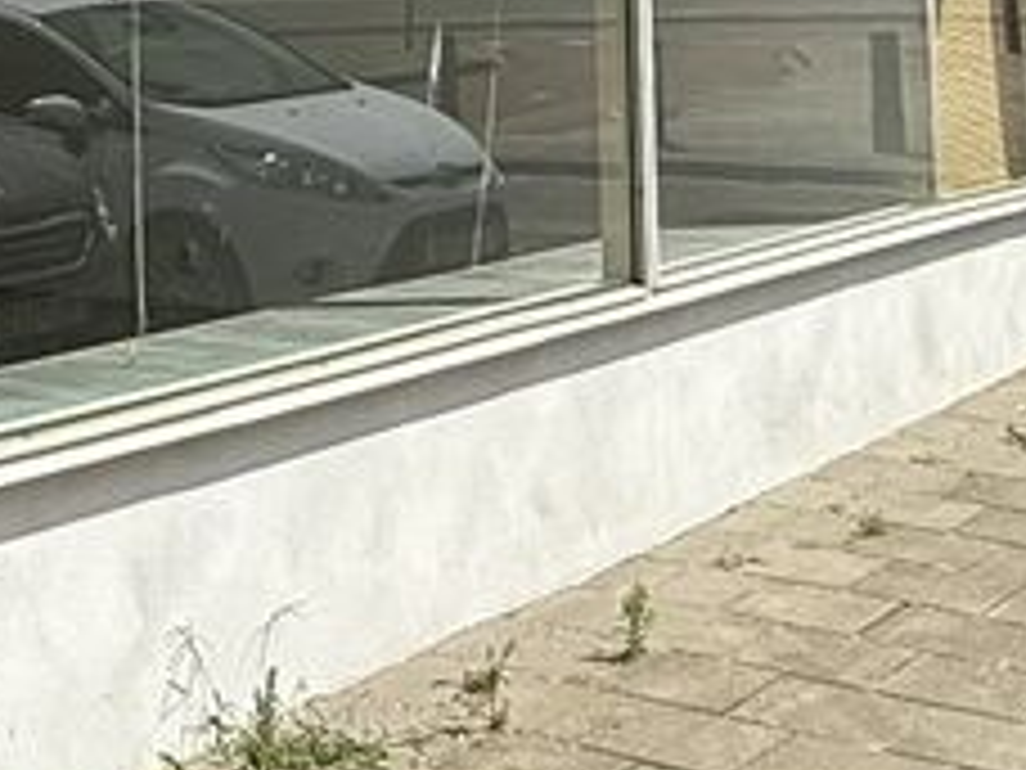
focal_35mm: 63
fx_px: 1867
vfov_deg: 20.6
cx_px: 184
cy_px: -315
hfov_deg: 29.9
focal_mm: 2.22
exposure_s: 1/1613
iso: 50
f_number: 2.2
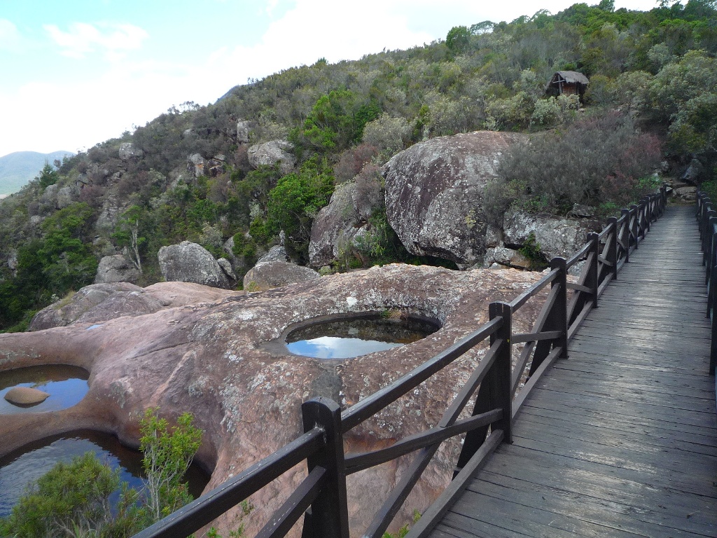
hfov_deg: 69.4
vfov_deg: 54.9
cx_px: 358
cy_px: 269
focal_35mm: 25
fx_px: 518
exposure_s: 1/400
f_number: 2.8
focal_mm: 4.4
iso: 100
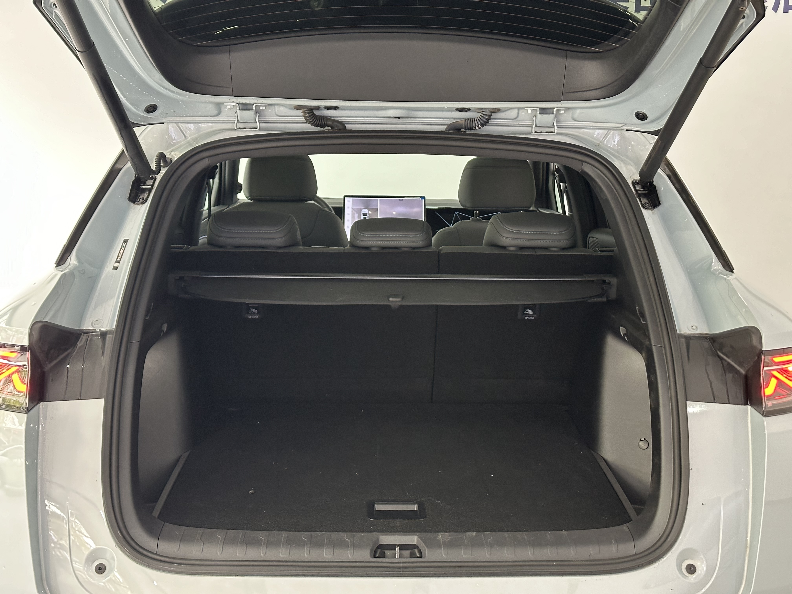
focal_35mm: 48
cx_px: 396
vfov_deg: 30.3
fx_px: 1098
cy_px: 297
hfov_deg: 39.7
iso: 250
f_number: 1.78
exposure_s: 1/52
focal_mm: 6.86
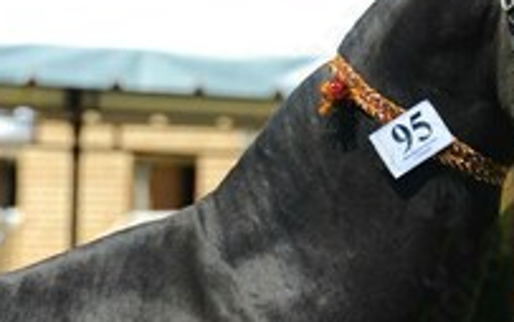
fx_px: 7020
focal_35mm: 501
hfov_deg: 4.2
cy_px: 142
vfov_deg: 2.6
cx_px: 430
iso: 400
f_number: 7.1
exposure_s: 1/800
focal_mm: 250
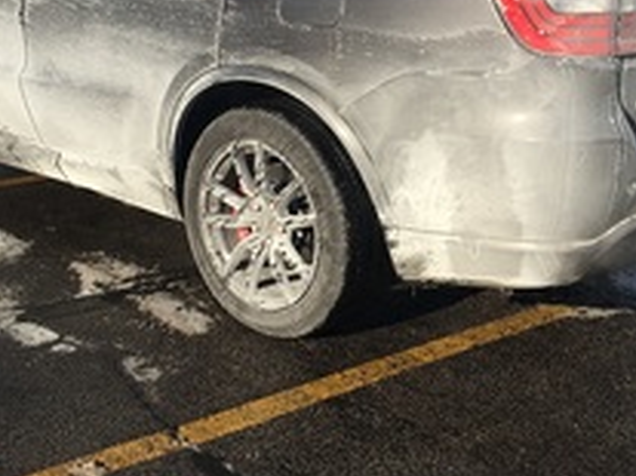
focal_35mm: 56
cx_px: 316
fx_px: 1028
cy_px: 166
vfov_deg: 26.0
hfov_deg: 34.4
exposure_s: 1/1570
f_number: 2.2
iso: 25
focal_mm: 4.15
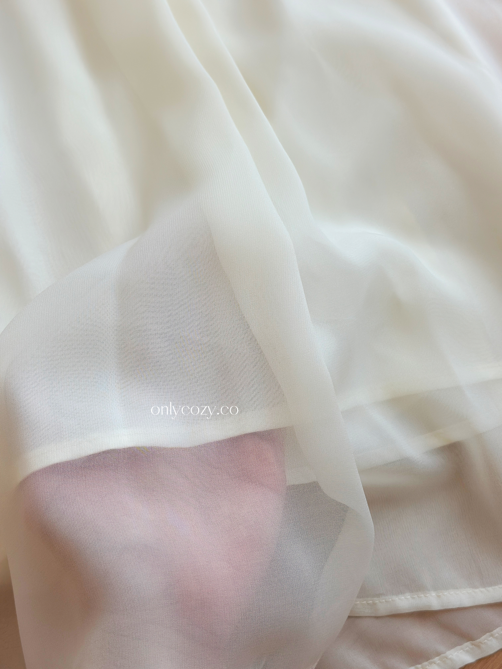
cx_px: 251
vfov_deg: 39.7
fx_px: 928
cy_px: 334
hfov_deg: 30.3
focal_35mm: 48
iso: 80
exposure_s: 1/250
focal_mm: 6.86
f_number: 1.78
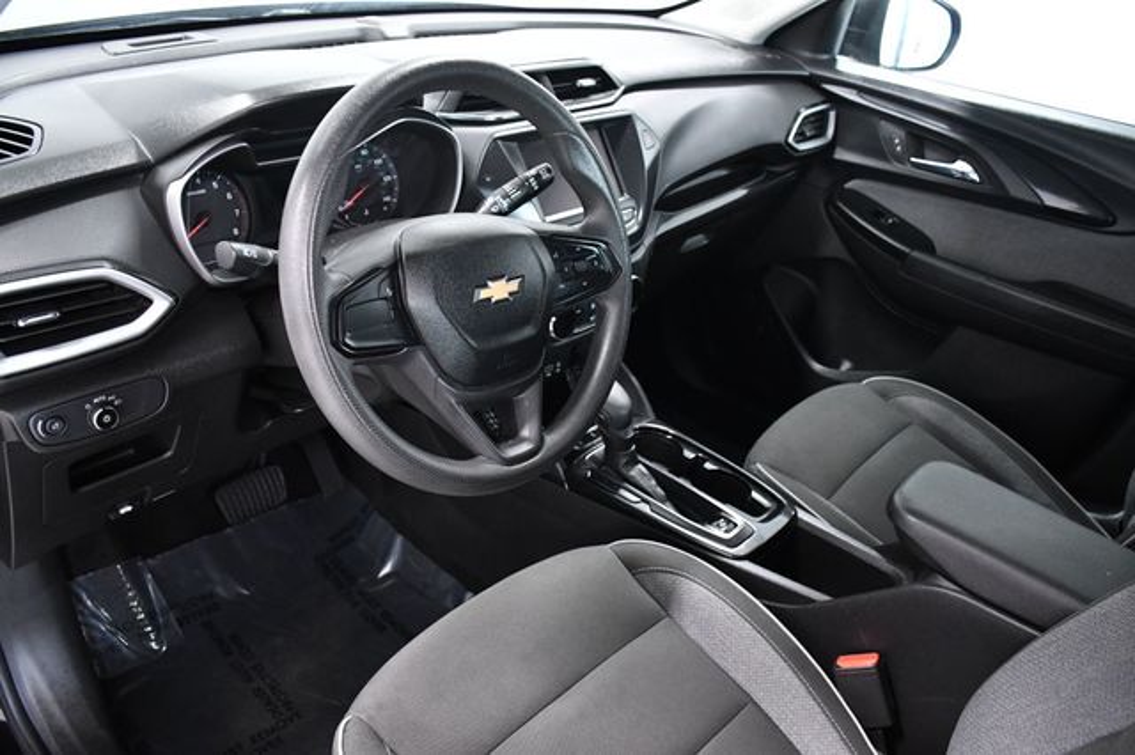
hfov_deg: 67.4
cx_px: 568
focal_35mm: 27
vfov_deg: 47.9
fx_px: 851
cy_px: 378
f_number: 4.5
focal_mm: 18
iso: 2500
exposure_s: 1/80
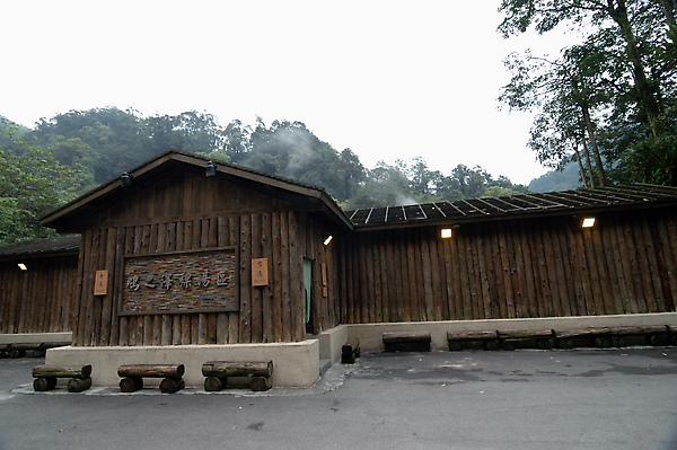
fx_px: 338
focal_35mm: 18
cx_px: 338
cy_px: 225
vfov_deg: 67.3
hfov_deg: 90.0
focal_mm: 12
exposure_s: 1/15
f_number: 5.6
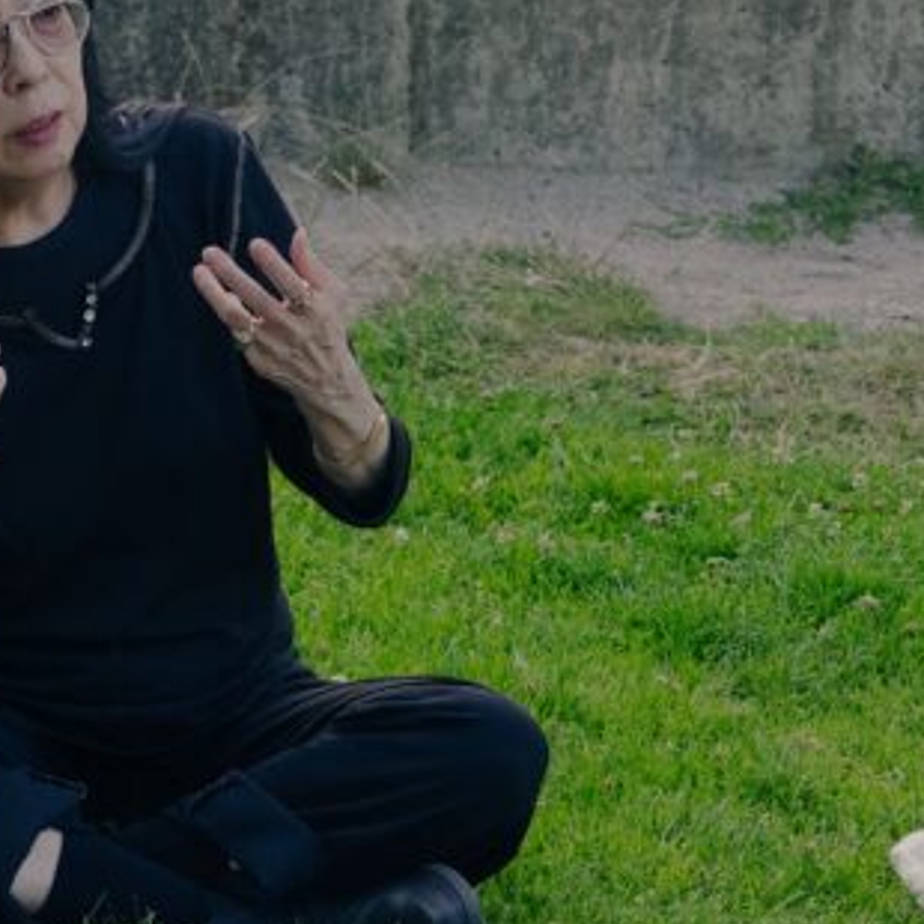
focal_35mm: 194
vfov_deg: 9.0
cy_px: 481
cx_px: 146
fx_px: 5859
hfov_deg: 9.0
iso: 250
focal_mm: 46
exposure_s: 1/100
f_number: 4
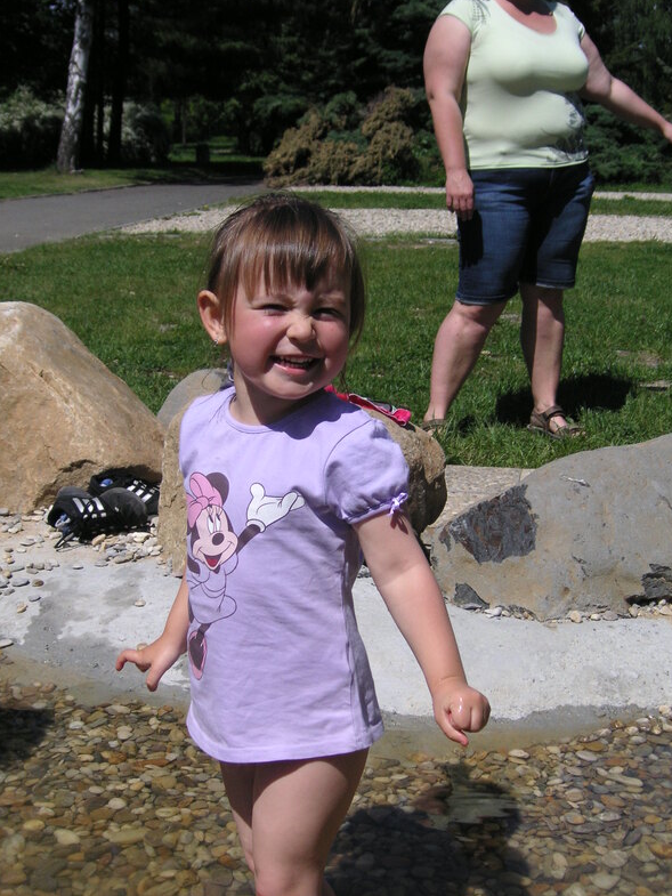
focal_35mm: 54
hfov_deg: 27.0
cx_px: 341
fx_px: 1397
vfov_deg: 35.5
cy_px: 450
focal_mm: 8.9
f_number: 9.5
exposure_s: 1/250
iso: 50
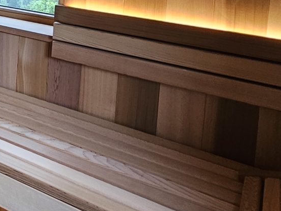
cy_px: -46
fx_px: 390
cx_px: -129
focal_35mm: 48
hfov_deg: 28.2
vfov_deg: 26.6
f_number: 2.2
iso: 160
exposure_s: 1/50
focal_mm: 2.2
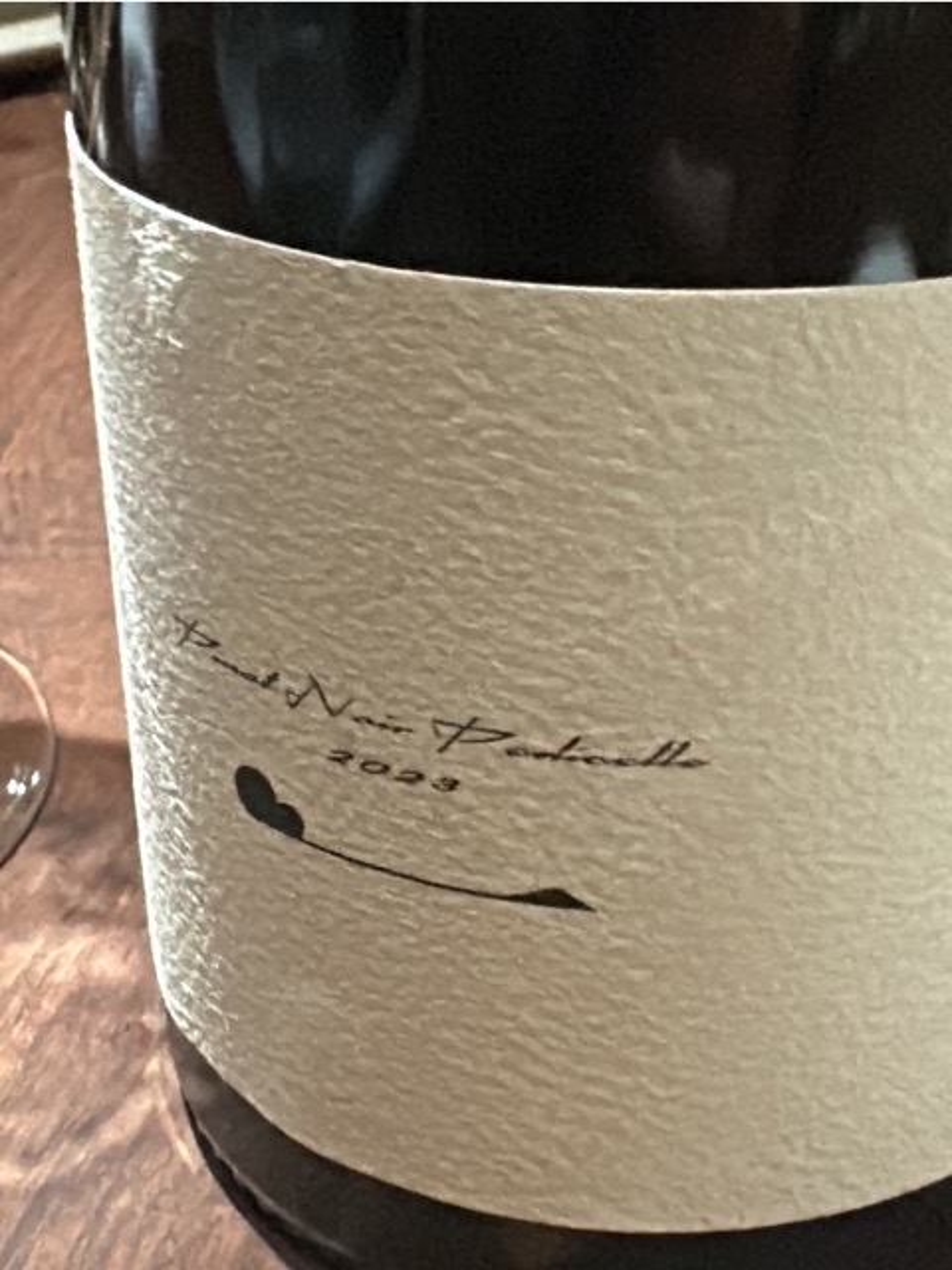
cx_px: 476
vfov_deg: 63.4
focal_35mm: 28
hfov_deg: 49.7
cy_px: 635
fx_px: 1027
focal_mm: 2.22
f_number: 2.2
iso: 1600
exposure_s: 1/50
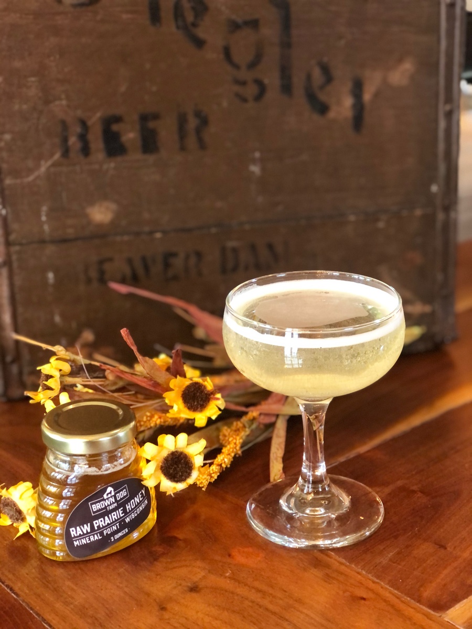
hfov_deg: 25.7
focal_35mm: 57
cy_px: 314
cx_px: 236
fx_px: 1036
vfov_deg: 33.8
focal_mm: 6.6
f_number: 2.8
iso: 640
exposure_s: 1/30
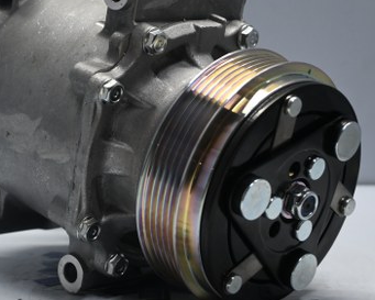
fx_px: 1044
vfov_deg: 16.3
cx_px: 115
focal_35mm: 94
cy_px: 104
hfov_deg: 20.3
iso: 800
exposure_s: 1/60
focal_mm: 38
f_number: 5.6
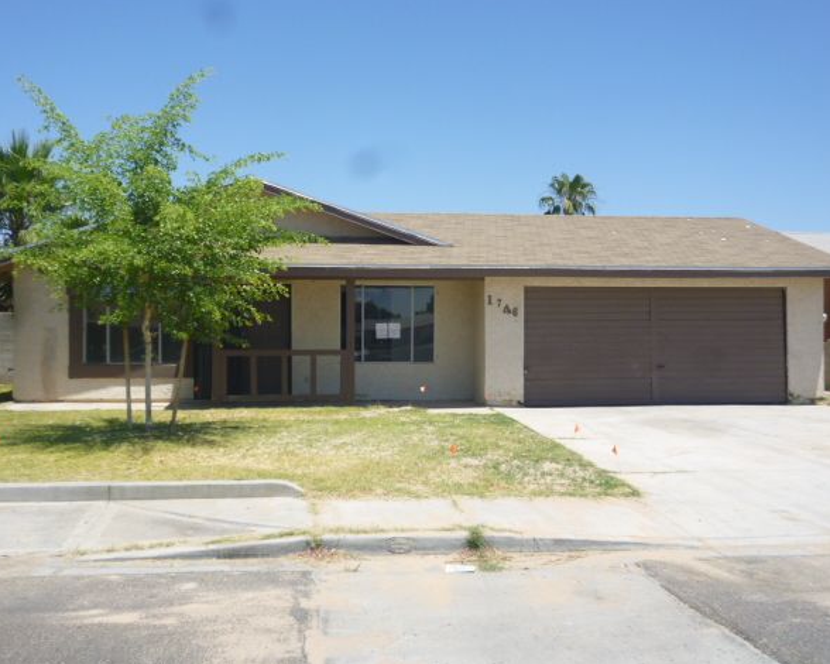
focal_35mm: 34
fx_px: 835
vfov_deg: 43.3
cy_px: 332
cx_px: 394
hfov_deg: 52.8
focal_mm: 5.7
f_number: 10
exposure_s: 1/100
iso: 100
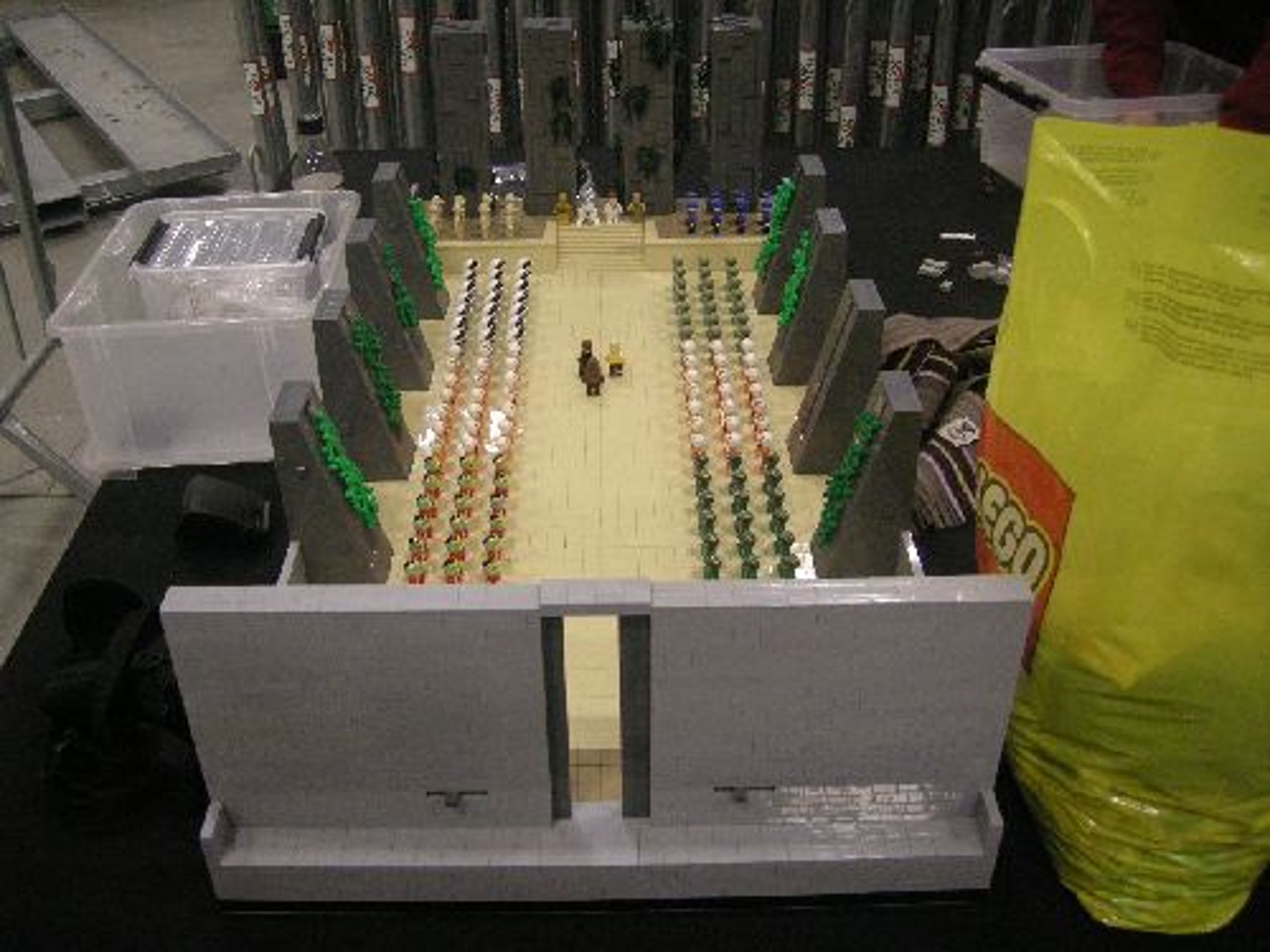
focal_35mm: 36
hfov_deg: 51.4
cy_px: 476
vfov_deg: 39.7
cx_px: 635
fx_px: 1321
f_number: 2.7
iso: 400
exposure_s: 1/29
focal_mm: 7.5
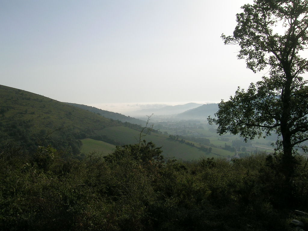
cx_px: 154
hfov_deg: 52.6
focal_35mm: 35
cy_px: 116
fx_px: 311
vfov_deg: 40.7
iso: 50
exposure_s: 1/847
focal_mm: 5.4
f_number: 4.8
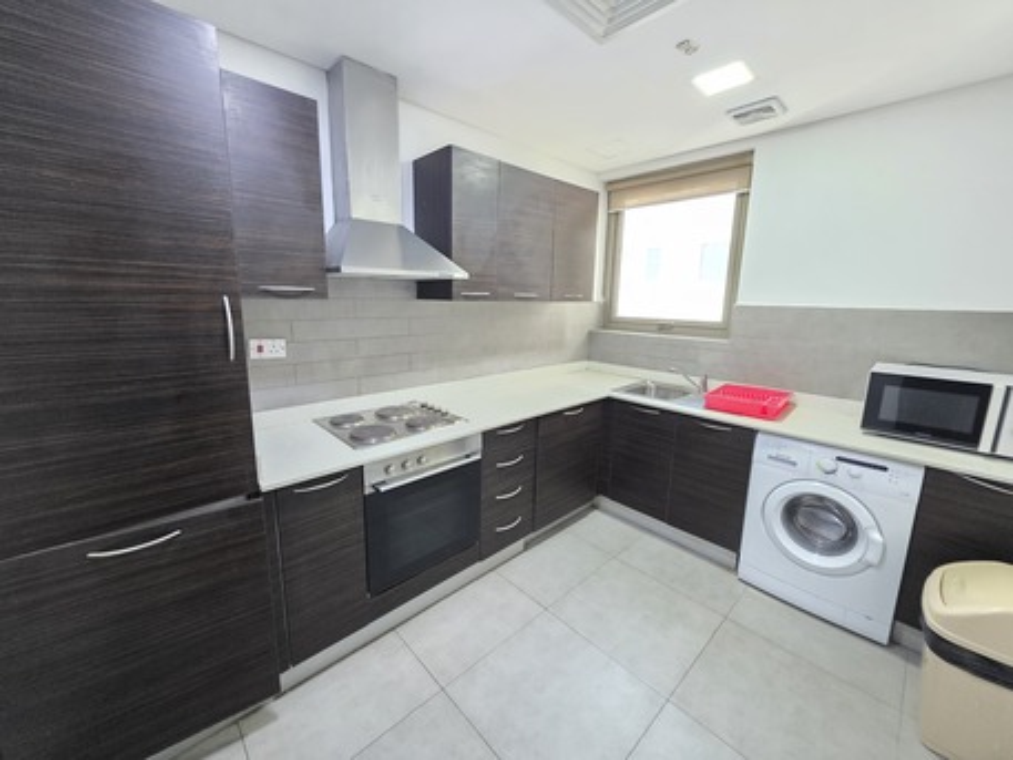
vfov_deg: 89.9
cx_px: 506
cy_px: 380
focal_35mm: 13
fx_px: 381
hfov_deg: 106.2
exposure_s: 1/50
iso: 1000
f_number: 1.9
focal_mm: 2.2
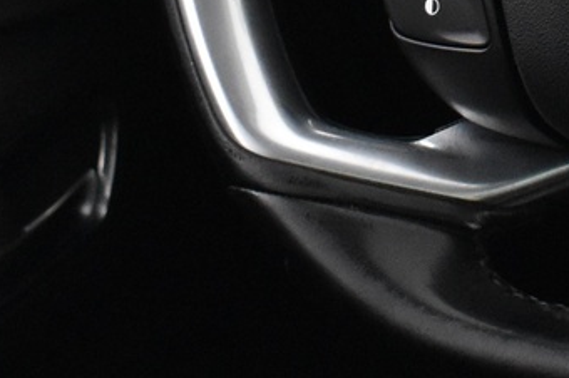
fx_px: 2937
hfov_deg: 10.8
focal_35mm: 186
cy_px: -243
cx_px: 716
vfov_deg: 7.2
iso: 3200
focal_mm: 26
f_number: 4
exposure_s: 1/40
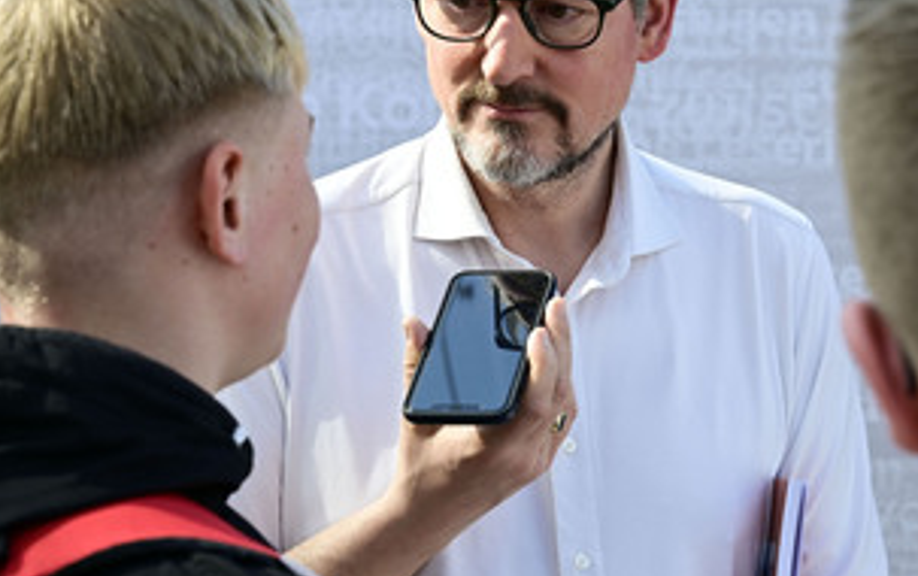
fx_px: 2654
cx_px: 514
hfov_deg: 19.6
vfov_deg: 12.4
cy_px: 176
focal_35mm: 106
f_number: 8
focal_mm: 70
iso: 500
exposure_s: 1/250
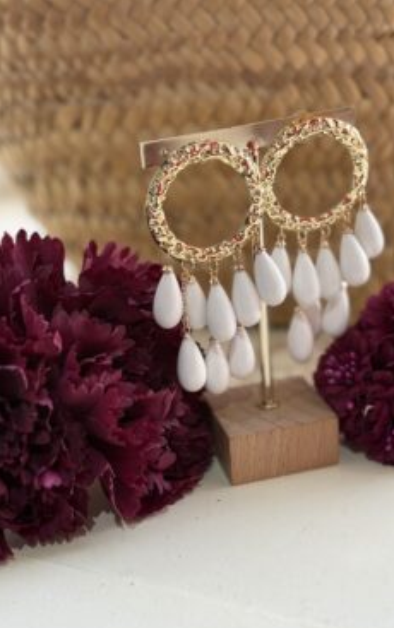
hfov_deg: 21.7
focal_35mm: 60
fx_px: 1029
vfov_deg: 34.0
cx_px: 228
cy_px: 311
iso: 40
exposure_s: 1/50
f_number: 1.6
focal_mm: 5.96
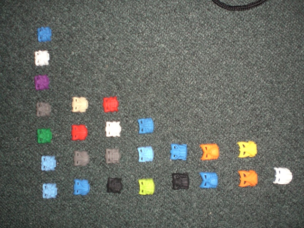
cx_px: 152
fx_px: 334
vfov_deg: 37.7
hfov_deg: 49.0
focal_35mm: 38
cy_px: 114
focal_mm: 6.3
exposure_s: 1/60
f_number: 3.1
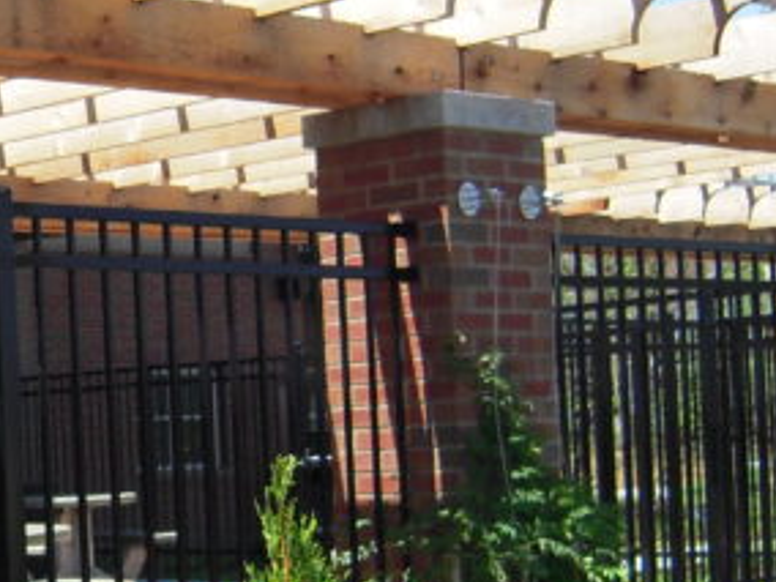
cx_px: -93
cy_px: 404
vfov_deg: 14.6
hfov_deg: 18.6
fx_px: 2264
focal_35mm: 101
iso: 100
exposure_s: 1/160
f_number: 5.4
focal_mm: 5
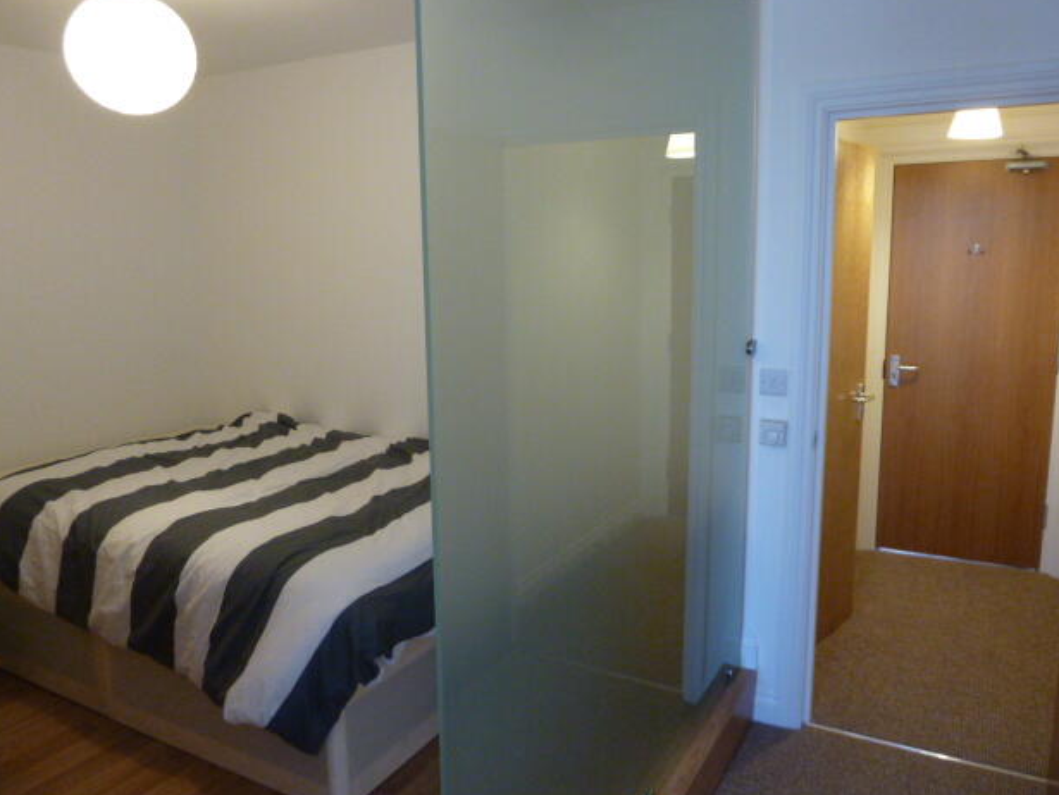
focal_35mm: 26
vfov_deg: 53.1
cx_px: 539
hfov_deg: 67.3
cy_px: 389
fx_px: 796
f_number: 3.3
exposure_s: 1/25
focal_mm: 4.1
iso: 400
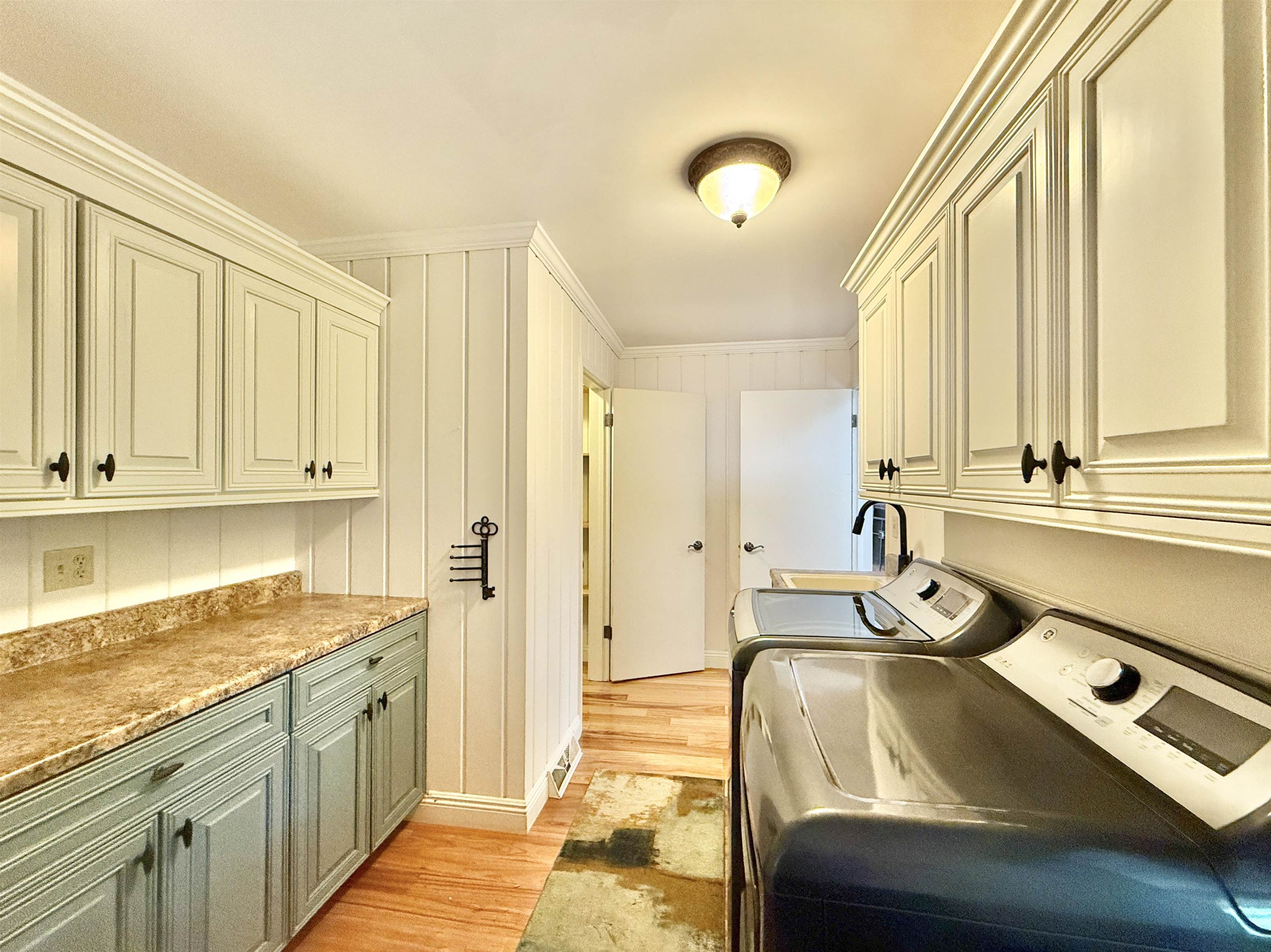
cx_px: 636
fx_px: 514
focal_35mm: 14
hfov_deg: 102.1
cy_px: 476
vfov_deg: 85.7
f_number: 2.2
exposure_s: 1/60
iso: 400
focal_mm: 2.22
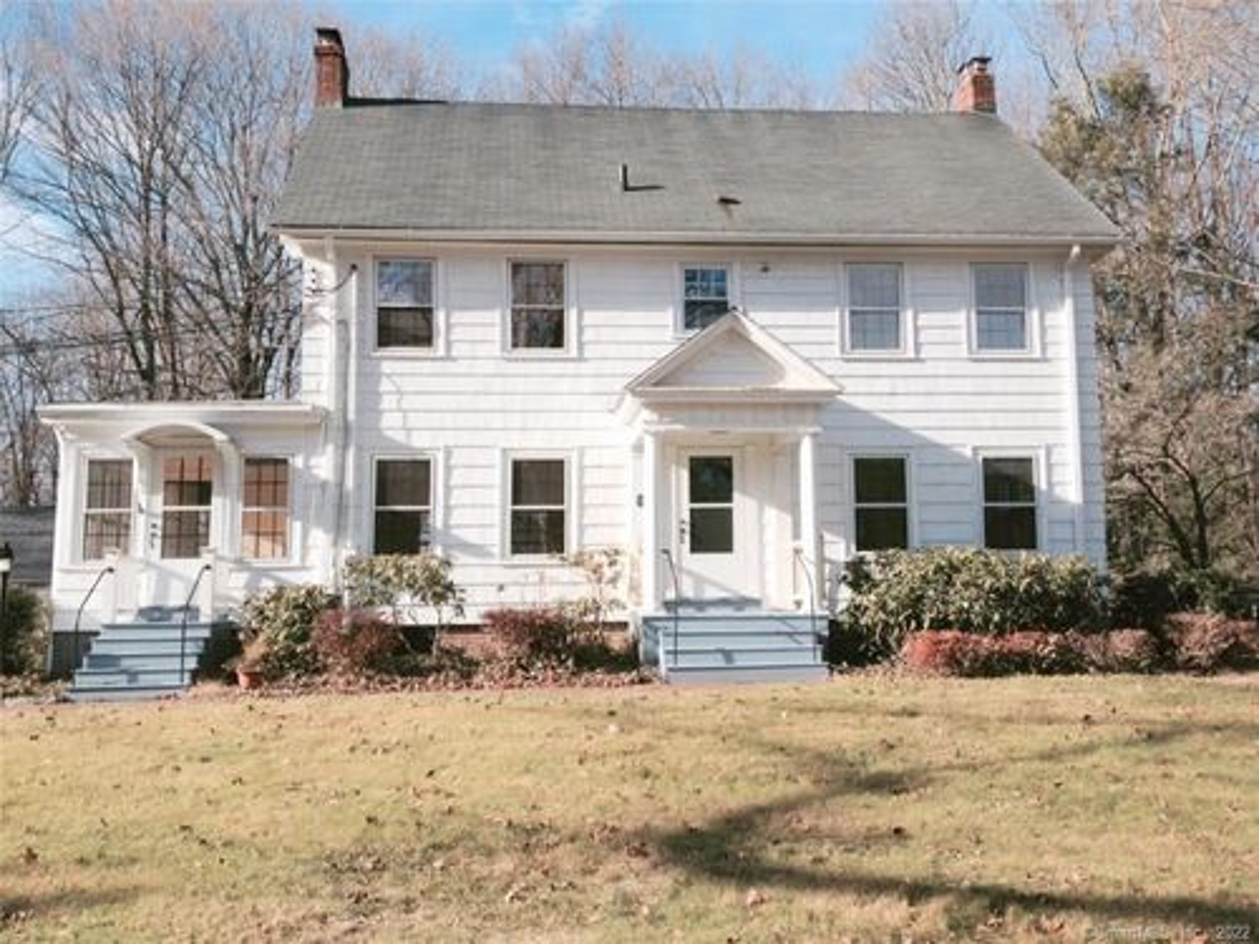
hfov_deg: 52.6
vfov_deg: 40.7
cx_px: 630
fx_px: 1273
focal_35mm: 35
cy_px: 472
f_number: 2.4
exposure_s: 1/1200
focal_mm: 4.28
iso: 50
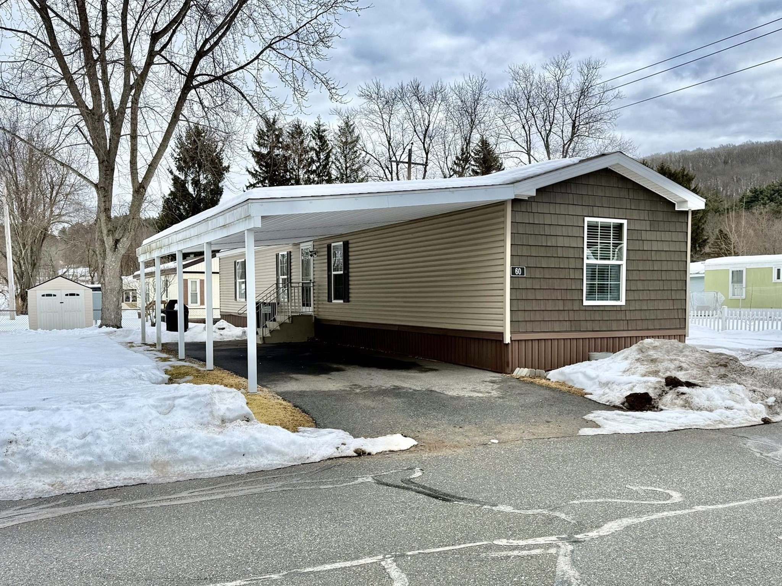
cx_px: 391
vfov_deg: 56.8
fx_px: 542
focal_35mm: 24
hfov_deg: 71.6
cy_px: 293
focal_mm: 6.76
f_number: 1.78
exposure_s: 1/2525
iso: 80
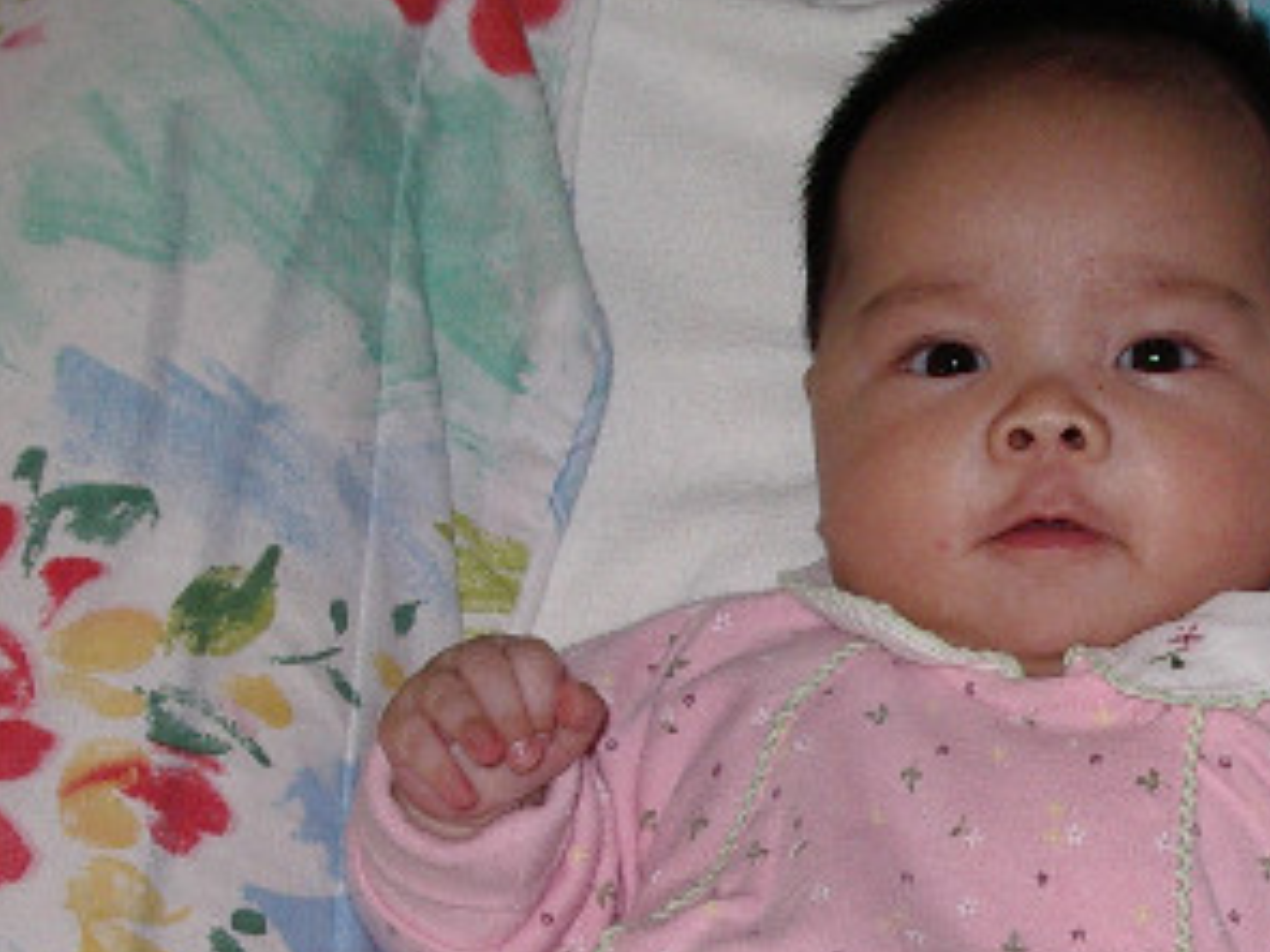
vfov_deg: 10.8
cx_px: 1163
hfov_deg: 14.3
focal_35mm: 136
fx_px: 4990
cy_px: 1008
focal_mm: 9.6
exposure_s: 1/60
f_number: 3.4
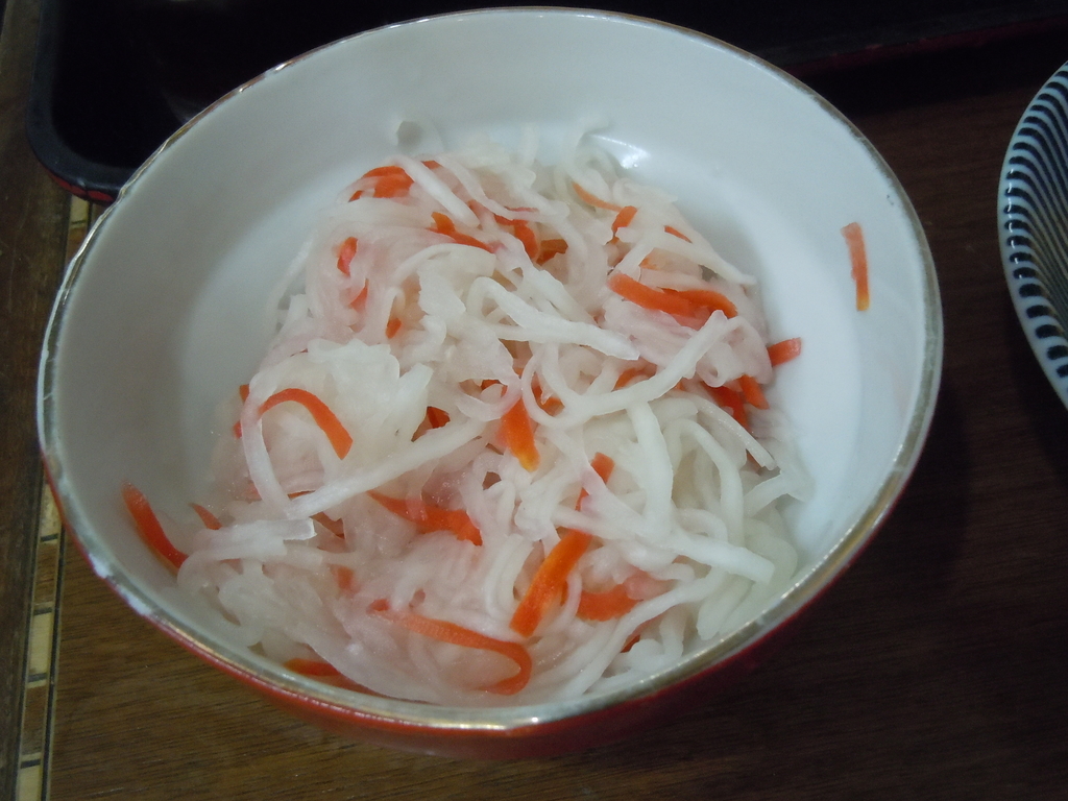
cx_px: 534
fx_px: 1018
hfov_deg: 55.4
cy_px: 400
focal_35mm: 33
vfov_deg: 42.9
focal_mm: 5.9
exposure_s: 1/50
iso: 800
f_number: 4
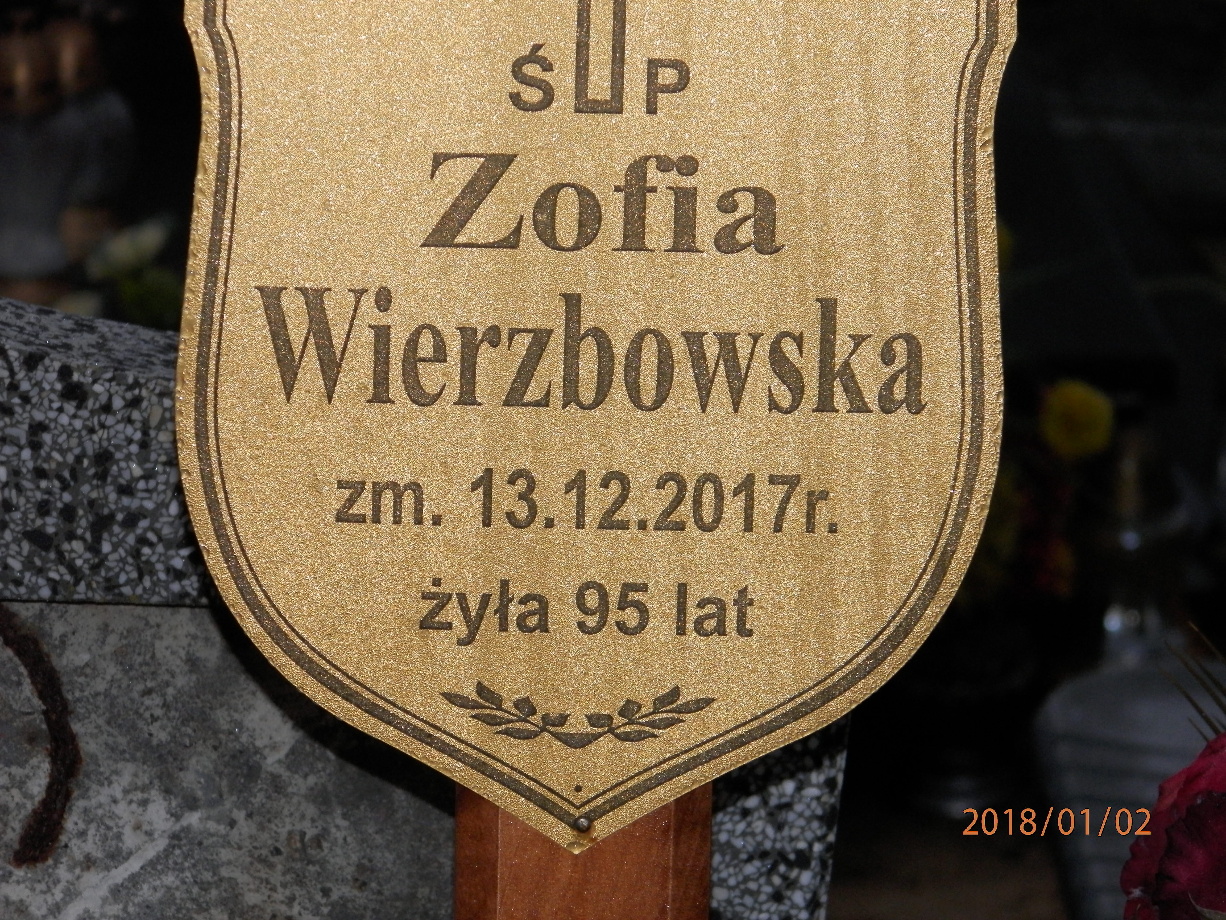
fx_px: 7933
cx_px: 613
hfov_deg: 8.8
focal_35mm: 224
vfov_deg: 6.6
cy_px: 460
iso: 200
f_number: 5.4
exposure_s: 1/200
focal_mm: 40
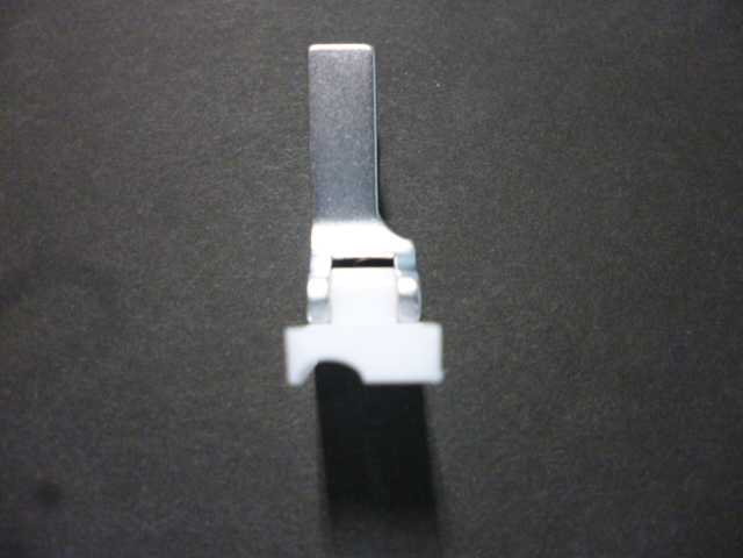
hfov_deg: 63.4
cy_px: 279
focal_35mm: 28
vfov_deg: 49.7
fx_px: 601
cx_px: 372
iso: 400
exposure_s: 1/8
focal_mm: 5
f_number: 3.1
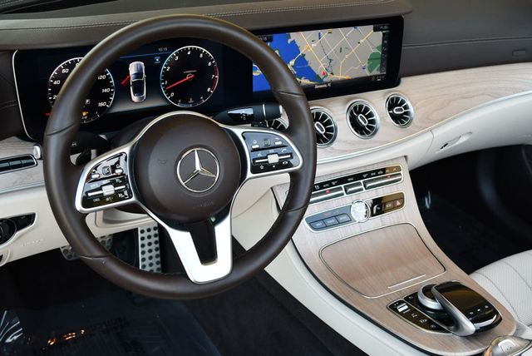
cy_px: 178
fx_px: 651
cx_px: 266
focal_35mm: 44
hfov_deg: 44.5
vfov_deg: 30.6
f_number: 4
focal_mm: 22
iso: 400
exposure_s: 1/250
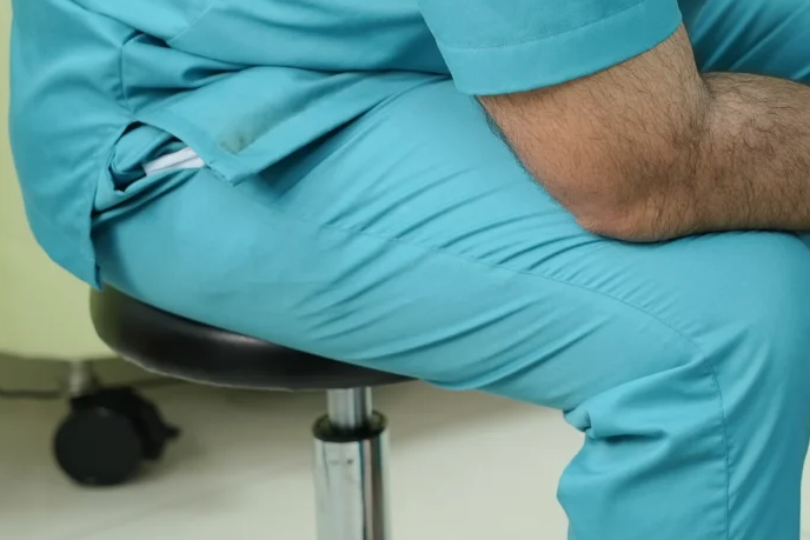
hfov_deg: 10.6
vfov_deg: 7.3
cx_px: 1293
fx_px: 4186
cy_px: -137
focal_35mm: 186
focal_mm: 50
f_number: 2.5
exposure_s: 1/100
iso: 250
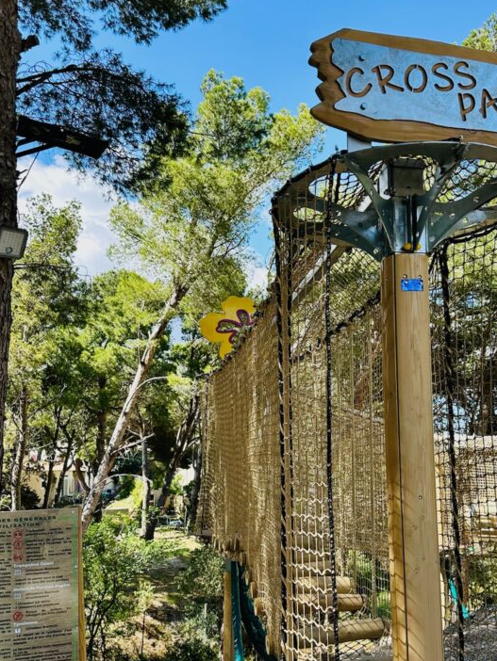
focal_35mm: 35
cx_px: 290
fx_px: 670
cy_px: 396
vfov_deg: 52.3
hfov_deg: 40.6
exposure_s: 1/1227
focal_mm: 6.86
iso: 80
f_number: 1.78
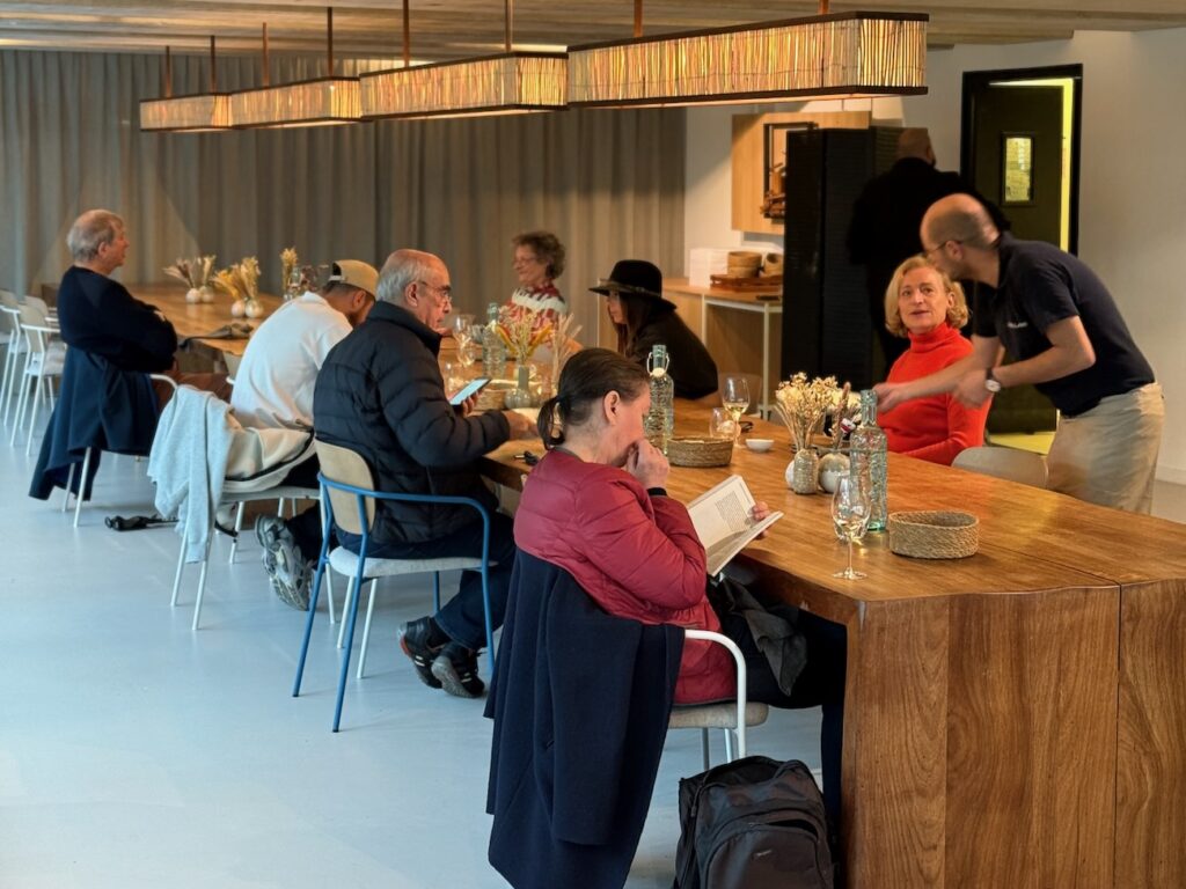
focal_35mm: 48
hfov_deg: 39.7
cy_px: 444
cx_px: 593
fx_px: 1645
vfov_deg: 30.3
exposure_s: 1/33
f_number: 1.78
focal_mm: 6.76
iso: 250
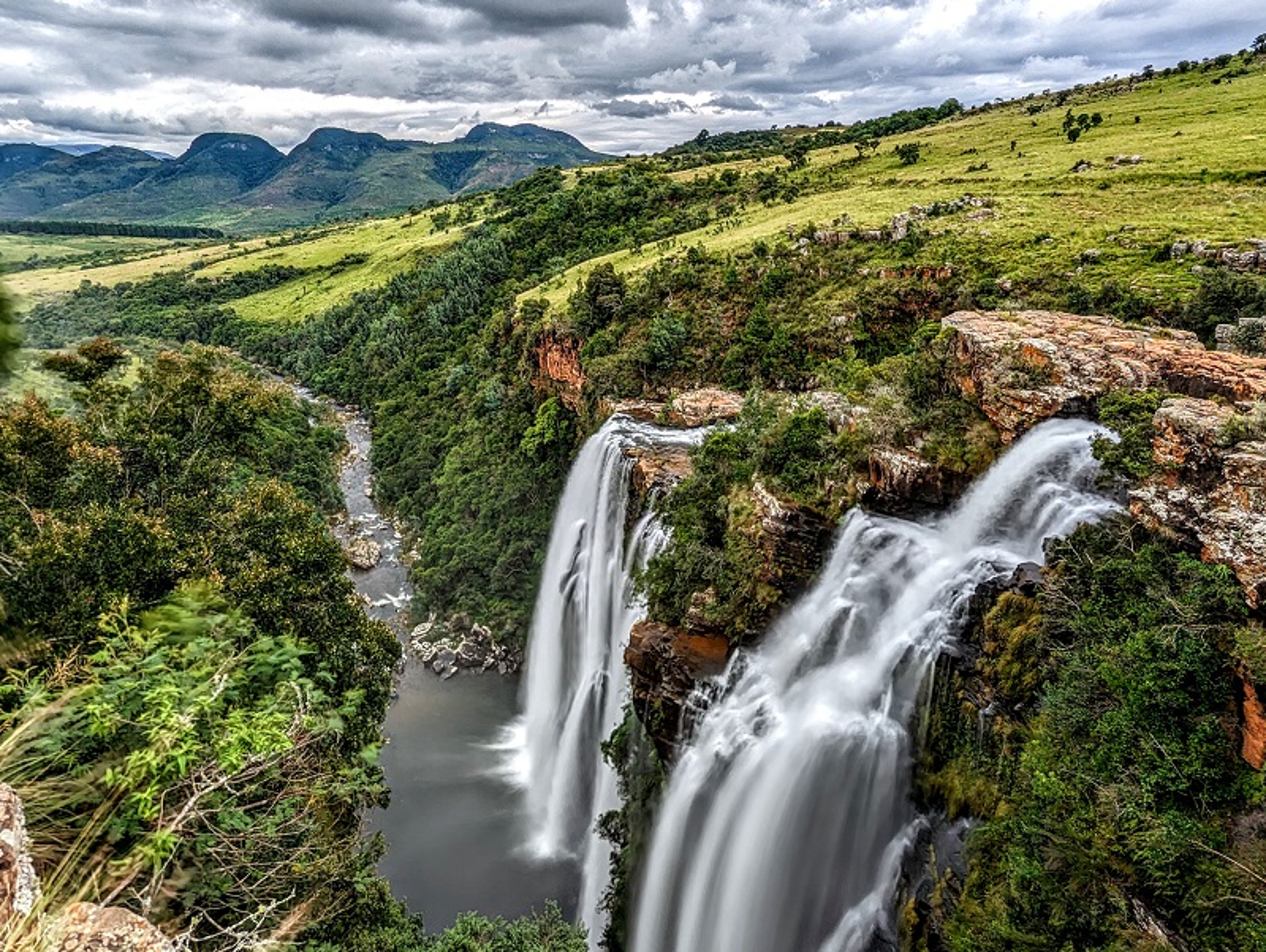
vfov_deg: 65.9
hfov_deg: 81.7
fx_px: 732
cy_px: 427
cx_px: 616
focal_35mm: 20
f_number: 2.2
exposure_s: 1/1689
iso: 51
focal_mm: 2.35
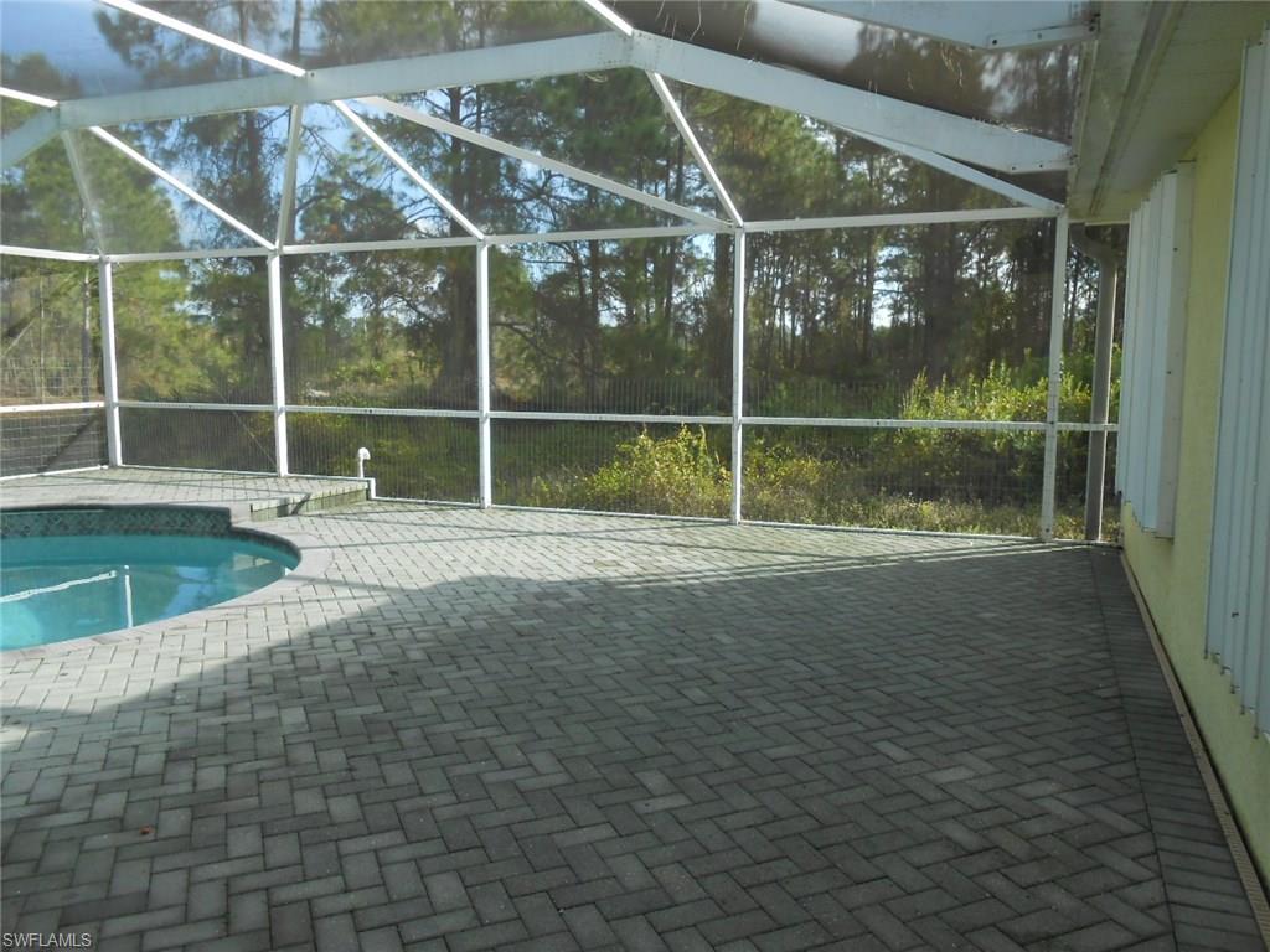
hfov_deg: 67.3
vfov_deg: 53.1
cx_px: 635
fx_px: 954
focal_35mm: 26
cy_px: 476
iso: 80
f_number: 3.5
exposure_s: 1/200
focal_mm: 4.6
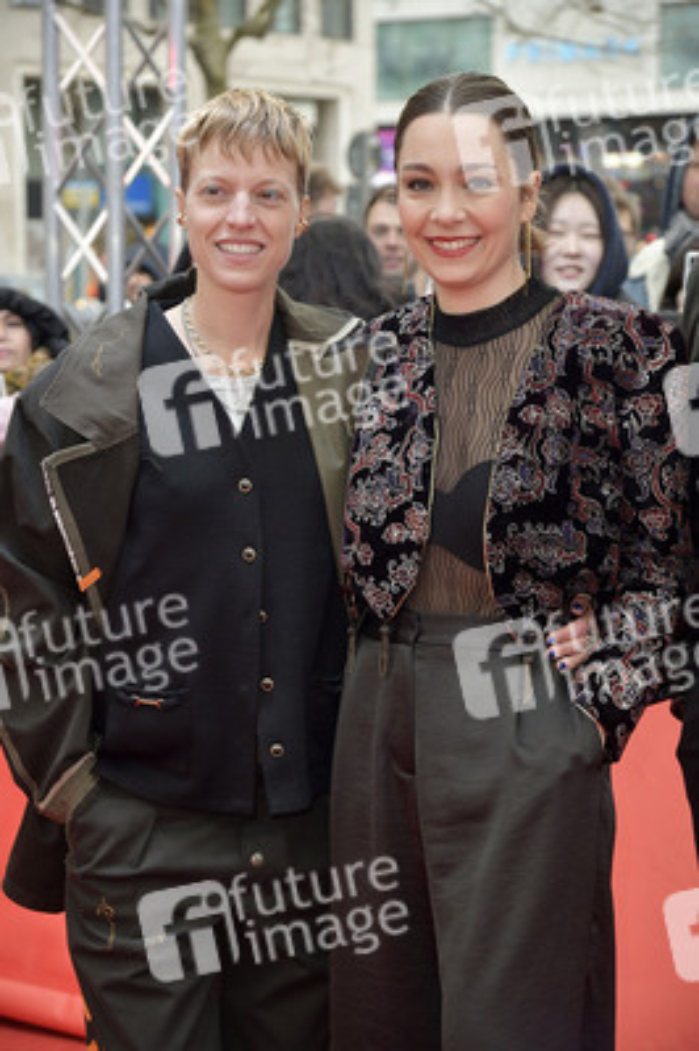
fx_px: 2392
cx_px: 350
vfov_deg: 24.8
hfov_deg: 16.6
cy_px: 526
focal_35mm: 82
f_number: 5.6
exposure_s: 1/200
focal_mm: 82
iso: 1250
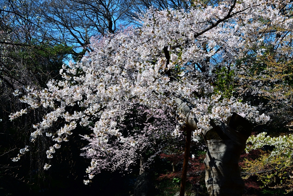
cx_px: 146
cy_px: 98
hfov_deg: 22.1
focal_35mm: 92
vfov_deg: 14.9
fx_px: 749
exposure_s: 1/640
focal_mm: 92
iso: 400
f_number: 10
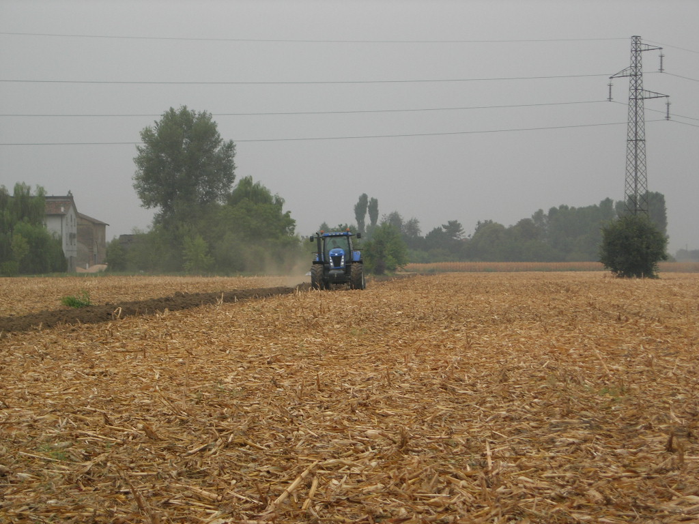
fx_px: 2282
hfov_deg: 17.4
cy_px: 262
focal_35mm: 113
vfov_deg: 13.1
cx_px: 350
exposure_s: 1/85.4
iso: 64
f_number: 4.9
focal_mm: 23.4
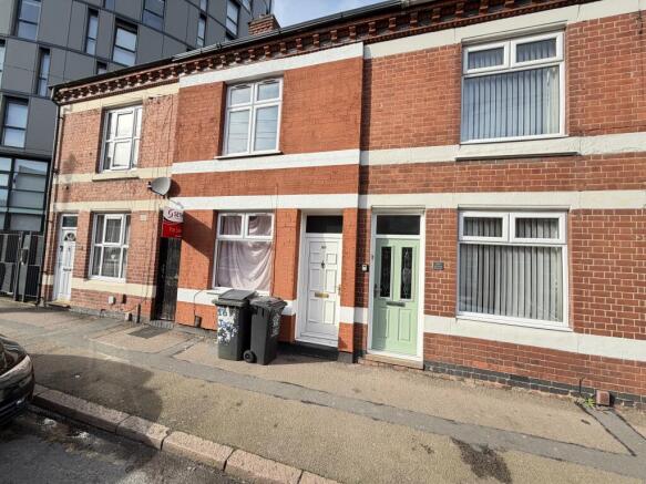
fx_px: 261
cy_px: 242
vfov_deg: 85.7
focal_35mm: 14
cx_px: 323
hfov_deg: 102.1
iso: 50
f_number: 2.2
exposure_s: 1/502
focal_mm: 2.22
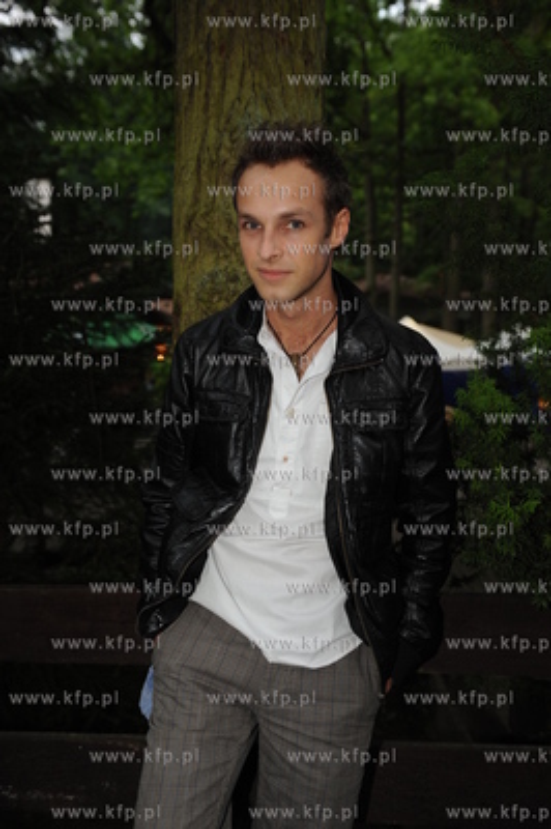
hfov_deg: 33.3
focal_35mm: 40
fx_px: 920
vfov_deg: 48.5
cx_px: 276
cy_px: 414
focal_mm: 40
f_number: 4
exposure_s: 1/100
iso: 800
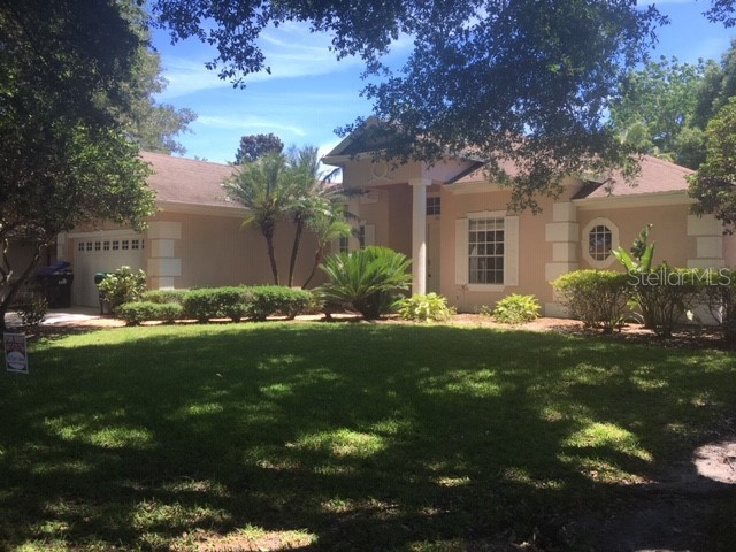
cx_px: 368
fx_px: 617
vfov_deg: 48.2
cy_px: 276
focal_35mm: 29
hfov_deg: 61.7
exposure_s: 1/434
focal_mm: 4.15
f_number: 2.2
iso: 25
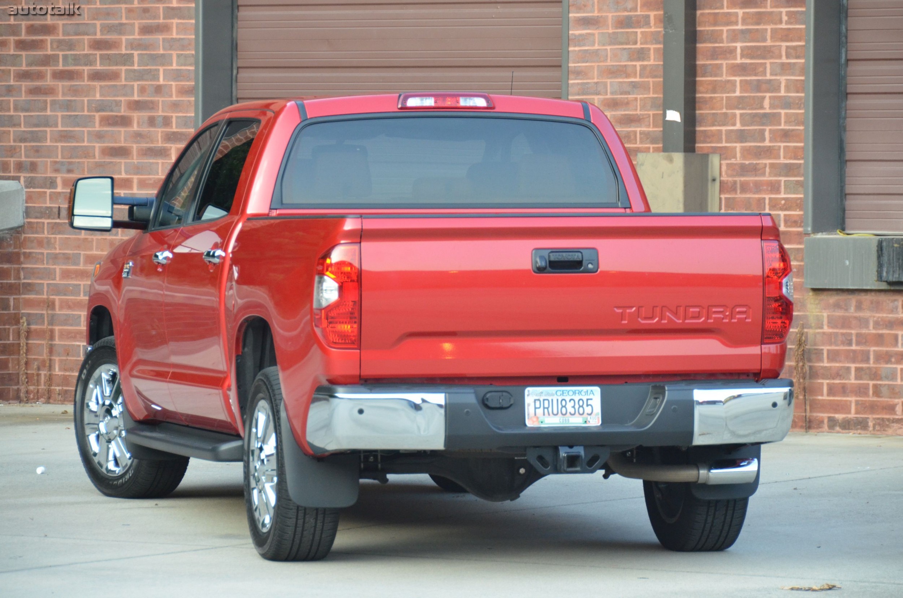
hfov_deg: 10.6
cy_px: 299
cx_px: 452
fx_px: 4881
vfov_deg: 7.0
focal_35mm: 195
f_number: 5.6
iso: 1600
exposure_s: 1/200
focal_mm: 130
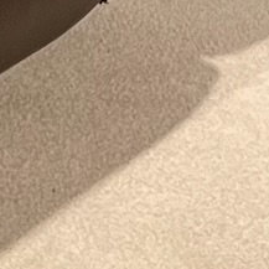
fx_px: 1908
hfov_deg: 7.2
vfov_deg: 7.5
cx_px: -526
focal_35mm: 217
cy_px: -397
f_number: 1.6
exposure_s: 1/60
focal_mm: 4.2
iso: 250
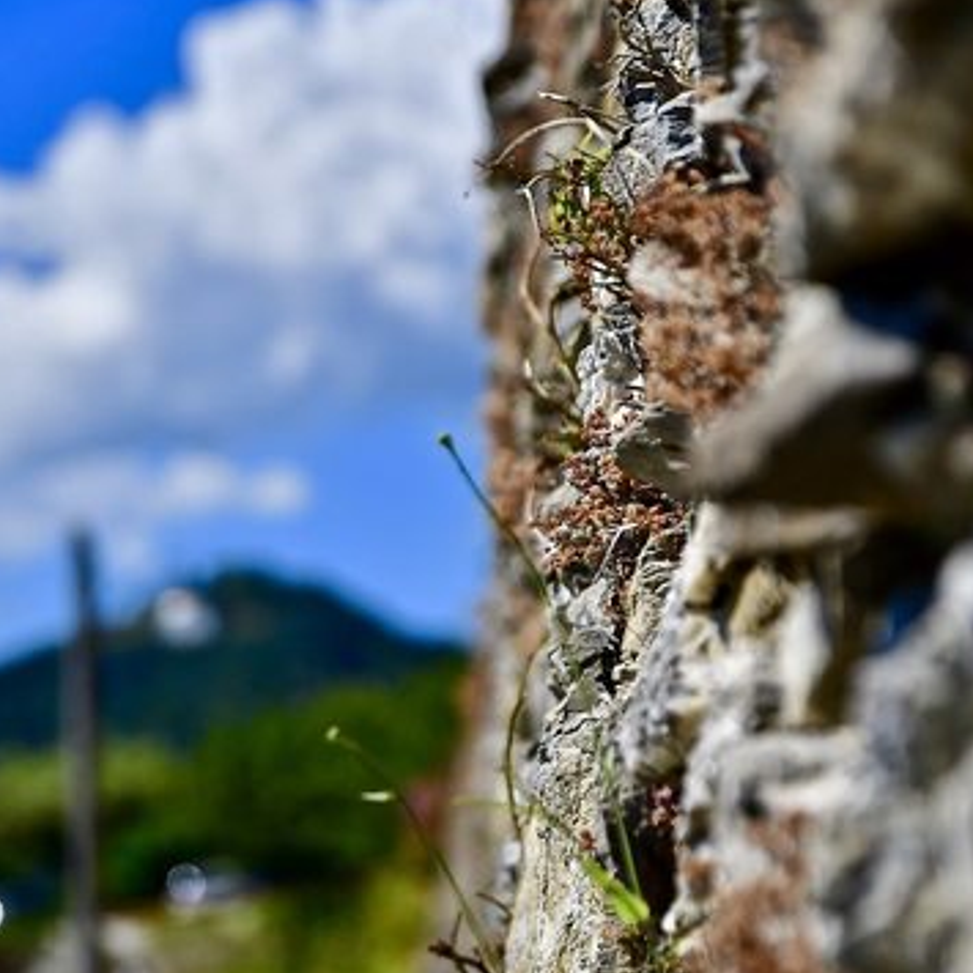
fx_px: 4802
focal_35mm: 151
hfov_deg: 11.6
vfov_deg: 11.6
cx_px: 449
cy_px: 663
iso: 200
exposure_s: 1/8000
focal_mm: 70
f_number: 4
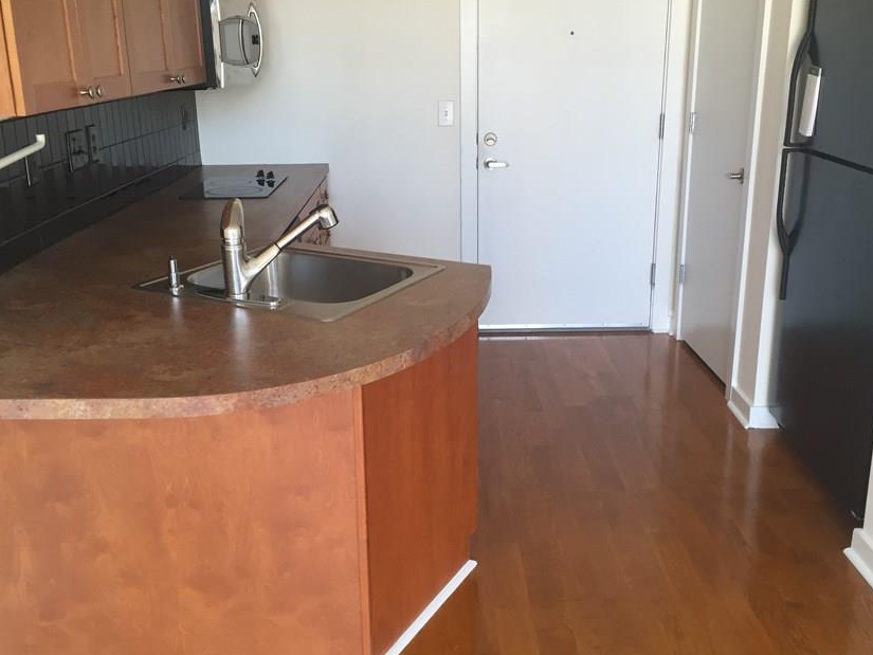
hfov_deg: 51.3
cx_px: 448
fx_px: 908
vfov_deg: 39.7
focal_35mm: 36
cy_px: 314
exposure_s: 1/30
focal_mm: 4.15
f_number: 2.2
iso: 32
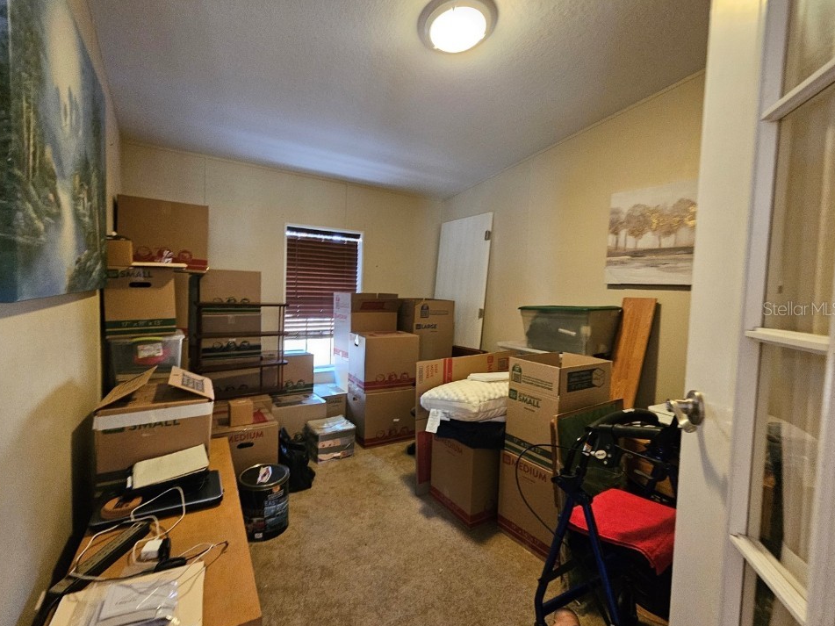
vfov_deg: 85.7
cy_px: 308
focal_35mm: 14
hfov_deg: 102.0
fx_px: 338
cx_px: 396
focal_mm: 2.2
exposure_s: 1/30
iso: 640
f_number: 2.2
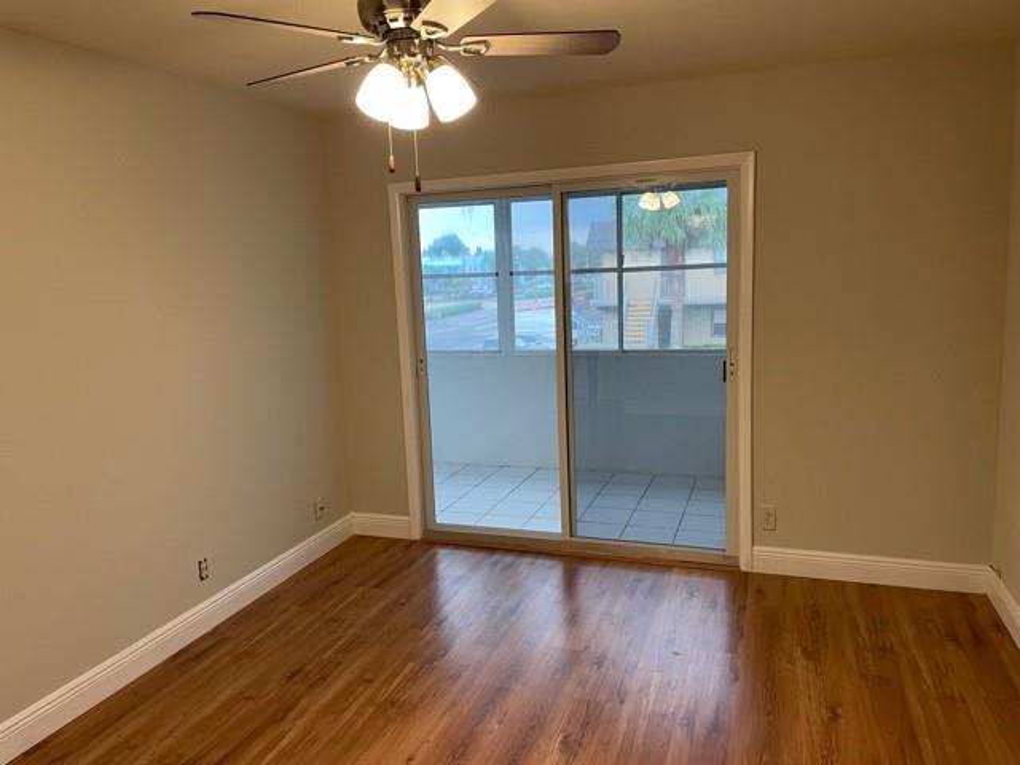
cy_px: 382
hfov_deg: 67.3
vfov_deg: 53.1
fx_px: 766
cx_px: 510
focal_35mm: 26
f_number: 1.6
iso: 160
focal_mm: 4.2
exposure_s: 1/60
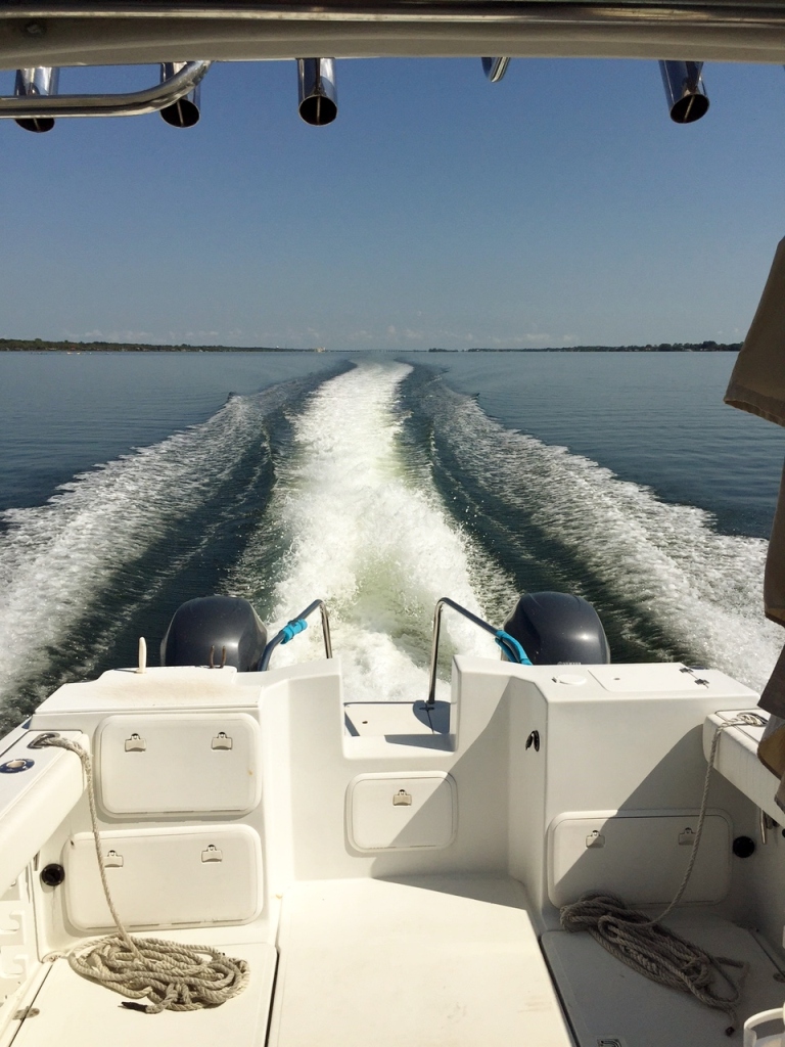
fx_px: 877
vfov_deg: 61.7
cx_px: 392
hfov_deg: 48.2
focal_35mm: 29
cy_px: 524
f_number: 2.2
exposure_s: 1/6623
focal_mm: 4.15
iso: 32
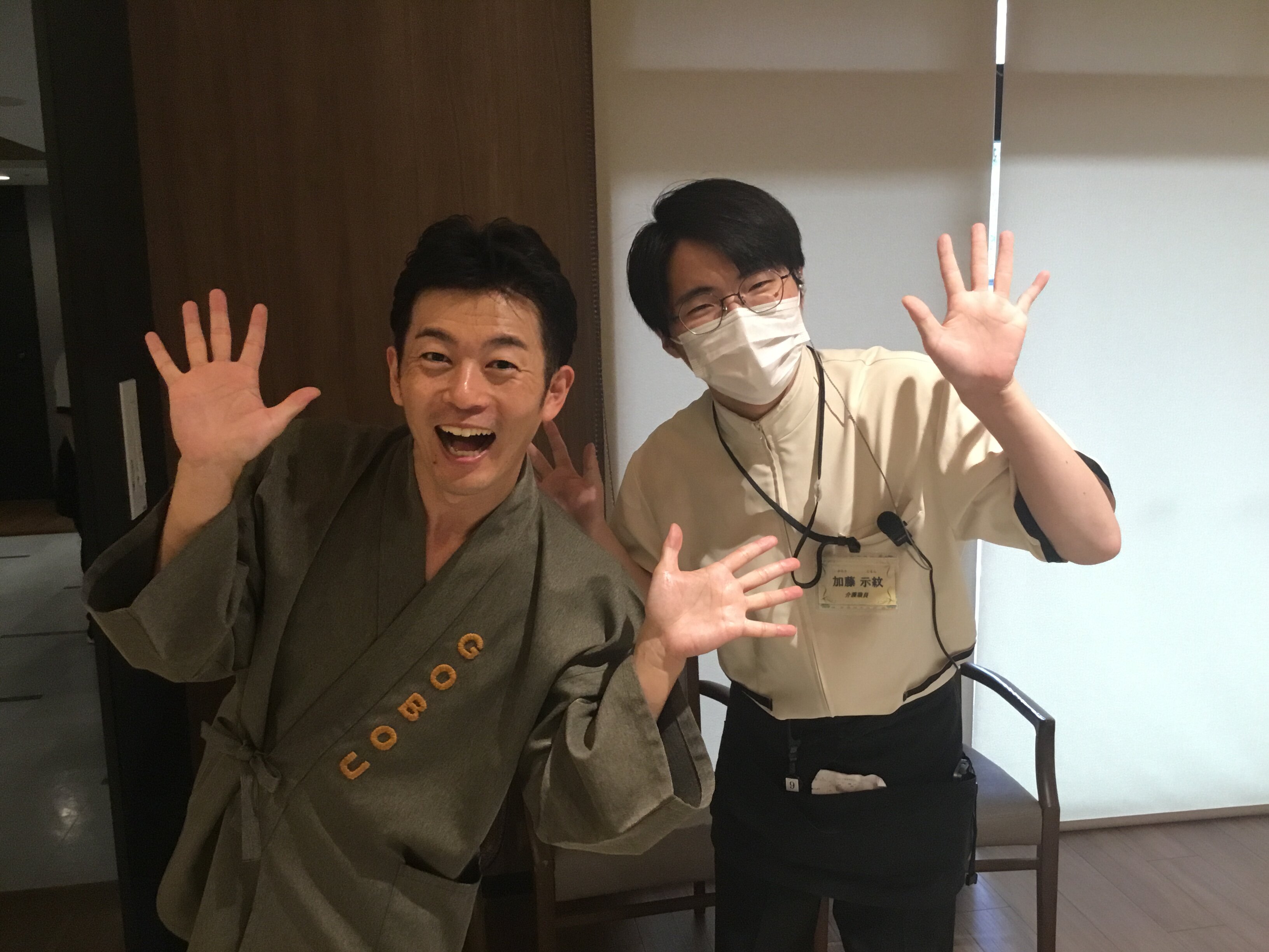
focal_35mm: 31
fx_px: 1136
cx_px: 634
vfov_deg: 45.4
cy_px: 476
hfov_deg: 58.4
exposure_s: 1/30
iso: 125
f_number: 2.4
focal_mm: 3.3
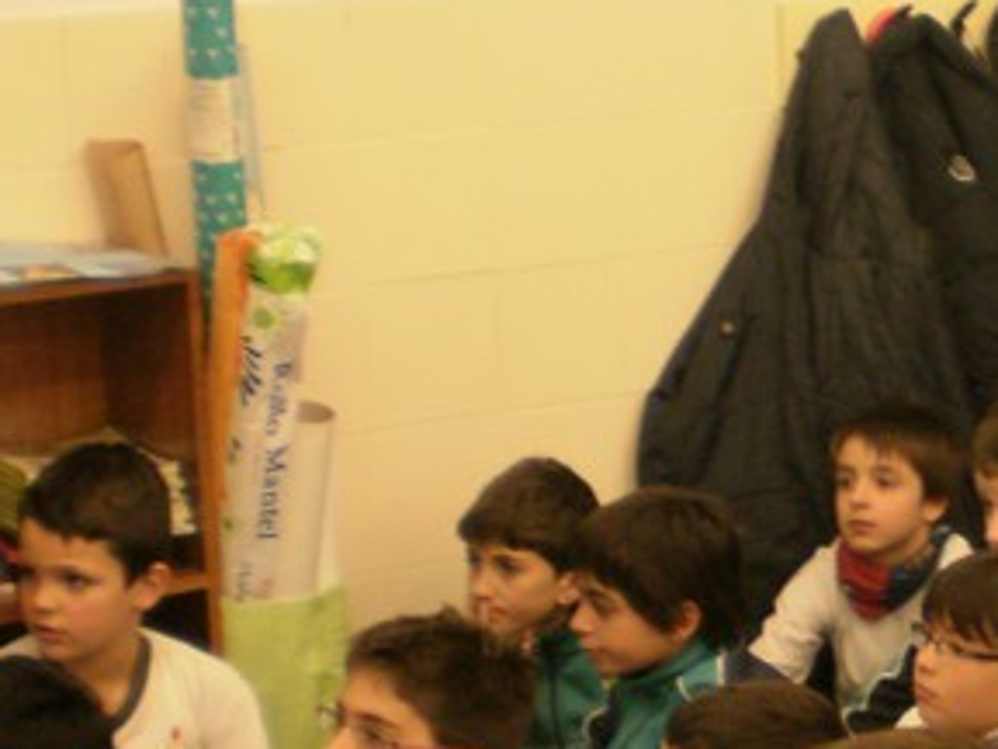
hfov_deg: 14.6
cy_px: 485
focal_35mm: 128
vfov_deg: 11.6
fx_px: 3690
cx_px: 1403
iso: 125
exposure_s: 1/30
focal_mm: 6.3
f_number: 3.1
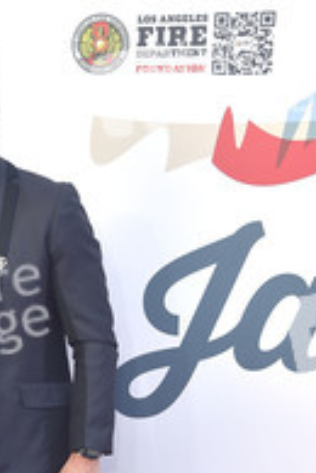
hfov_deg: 16.3
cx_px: -4
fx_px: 1080
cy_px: 444
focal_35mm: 82
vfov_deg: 23.9
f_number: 6.3
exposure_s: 1/250
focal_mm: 40
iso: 400
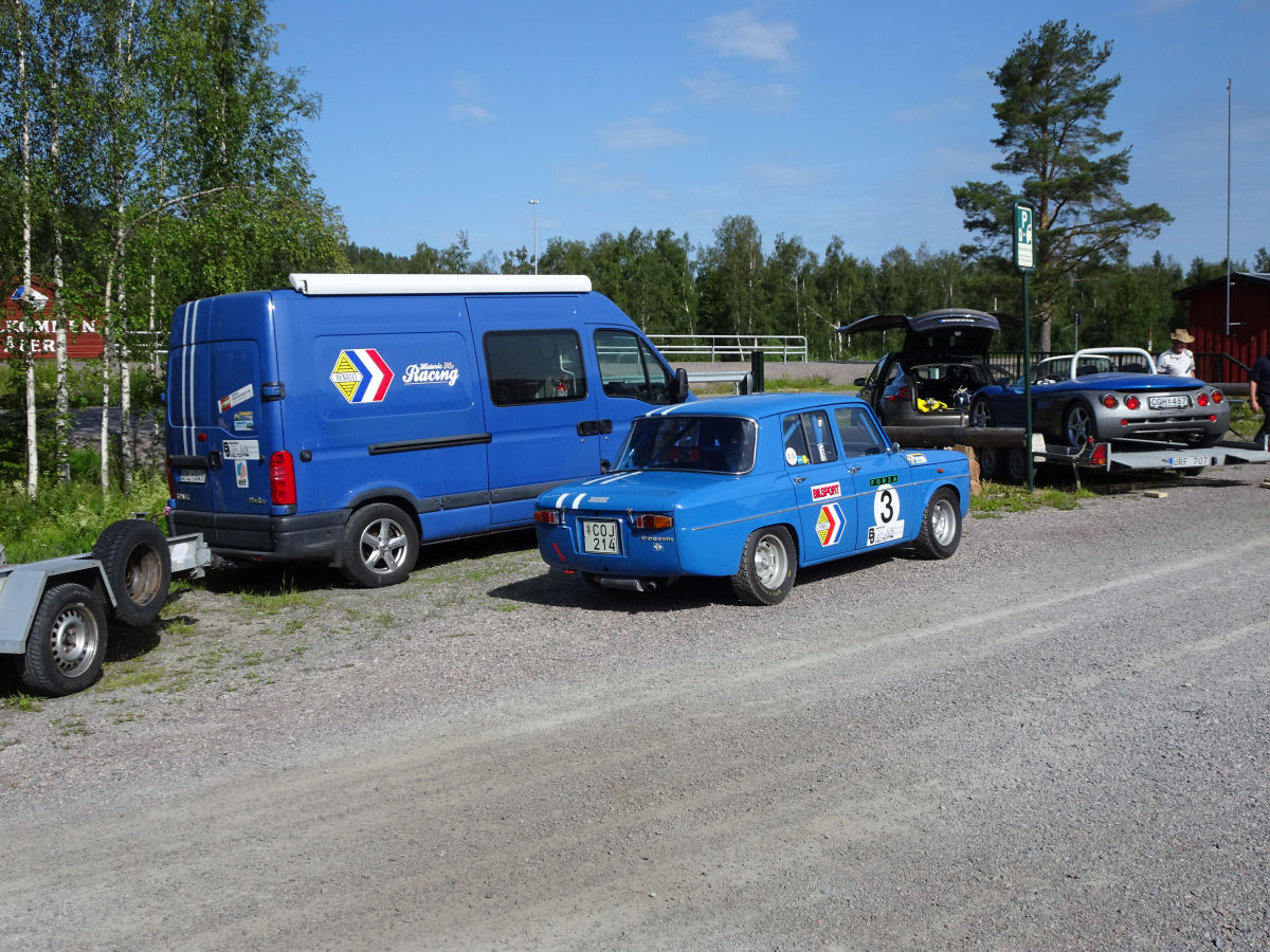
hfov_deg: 51.4
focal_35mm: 36
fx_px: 1321
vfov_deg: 39.7
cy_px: 476
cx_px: 635
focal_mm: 6.17
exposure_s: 1/1000
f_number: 4
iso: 80
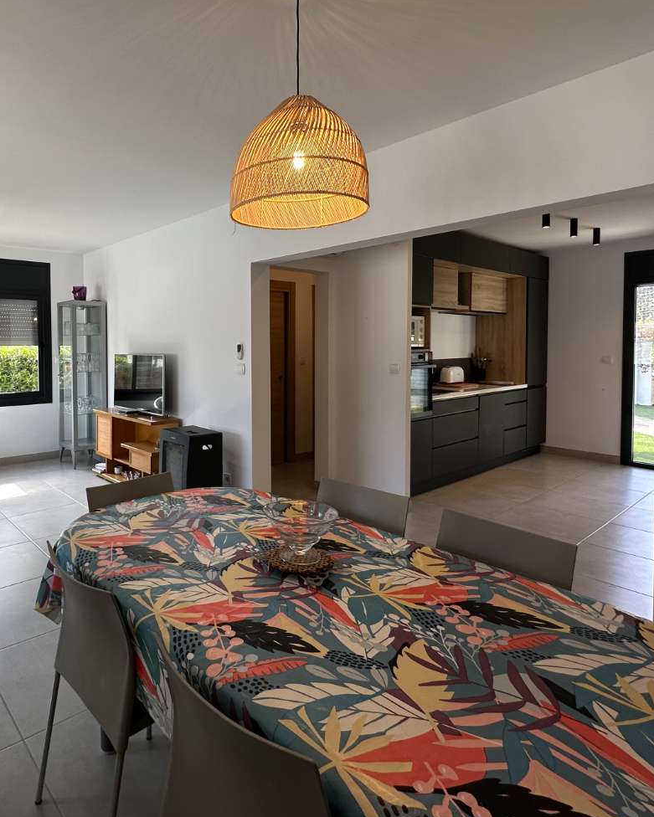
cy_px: 360
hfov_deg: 63.7
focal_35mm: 21
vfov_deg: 77.3
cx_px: 212
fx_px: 508
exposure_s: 1/99
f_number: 2.2
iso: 50
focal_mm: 2.22
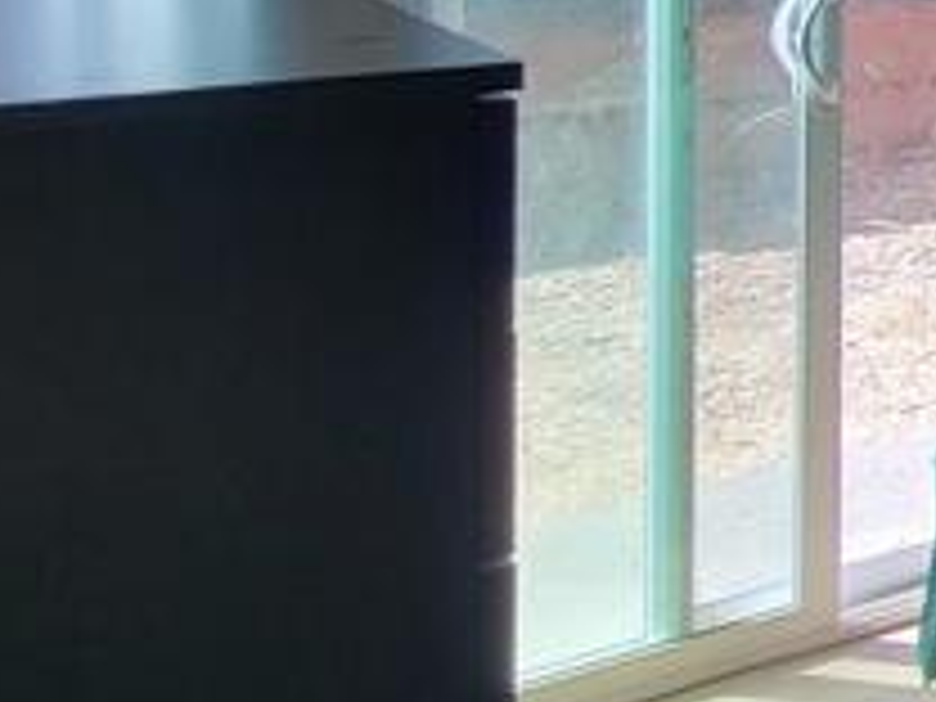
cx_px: 2124
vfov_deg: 21.2
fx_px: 1731
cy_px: -153
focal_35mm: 64
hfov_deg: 16.4
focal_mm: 2.2
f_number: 2.2
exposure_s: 1/60
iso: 50
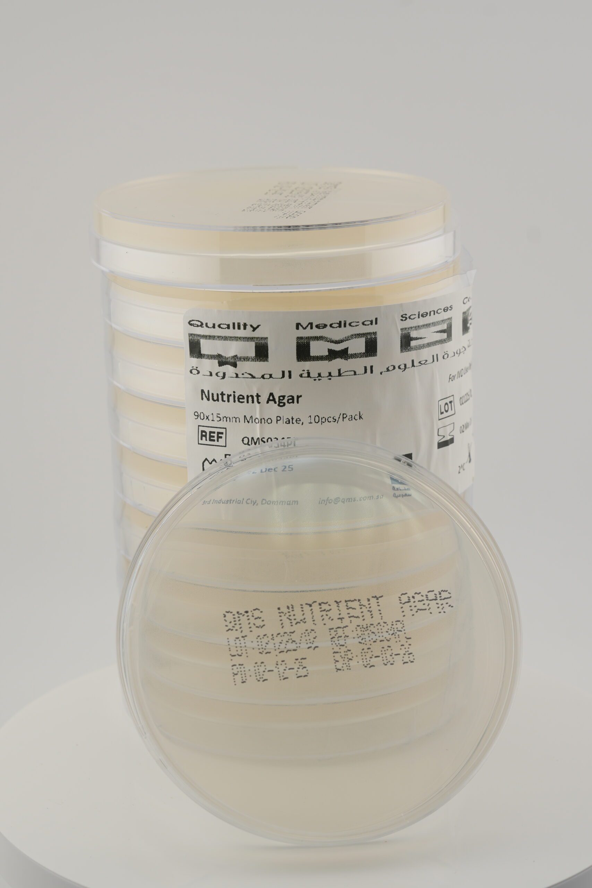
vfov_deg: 24.2
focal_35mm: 84
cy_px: 444
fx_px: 2072
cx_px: 296
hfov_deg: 16.3
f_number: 8
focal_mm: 56
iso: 100
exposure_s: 1/160
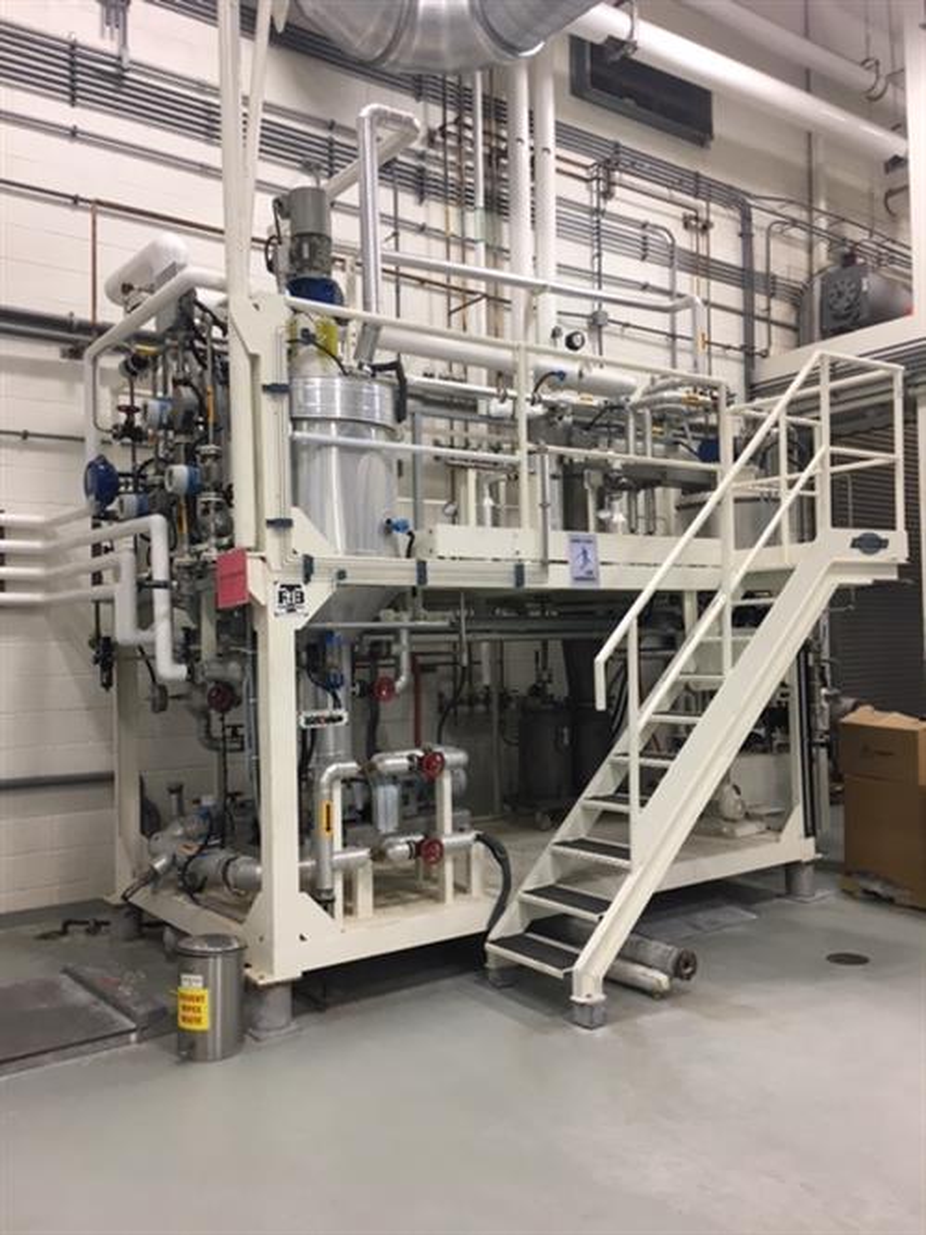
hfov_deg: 48.2
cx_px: 463
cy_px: 618
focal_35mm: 29
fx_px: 1035
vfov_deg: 61.7
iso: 50
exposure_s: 1/30
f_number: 2.2
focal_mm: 4.15
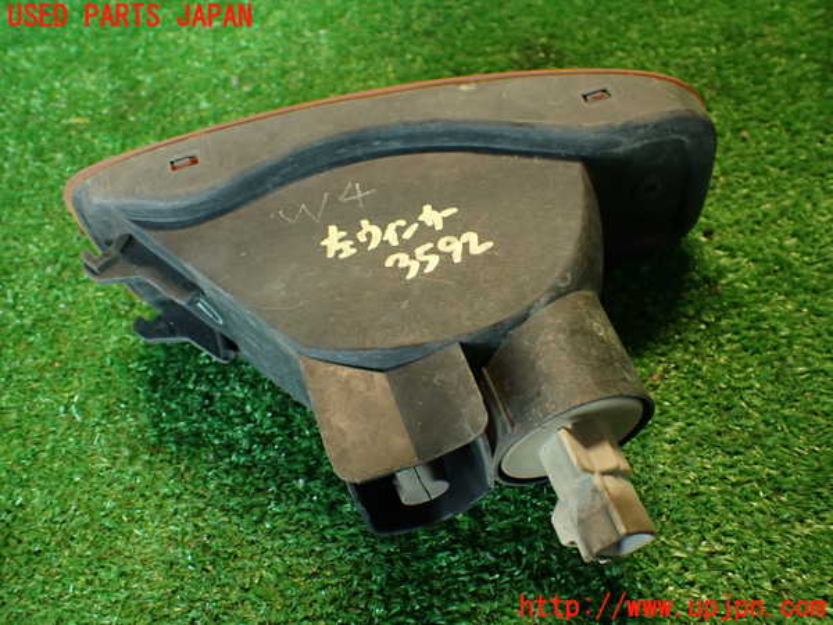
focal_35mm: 32
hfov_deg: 56.8
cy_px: 312
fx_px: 770
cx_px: 416
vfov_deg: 44.2
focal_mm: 5.79
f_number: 2.4
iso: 320
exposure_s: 1/30
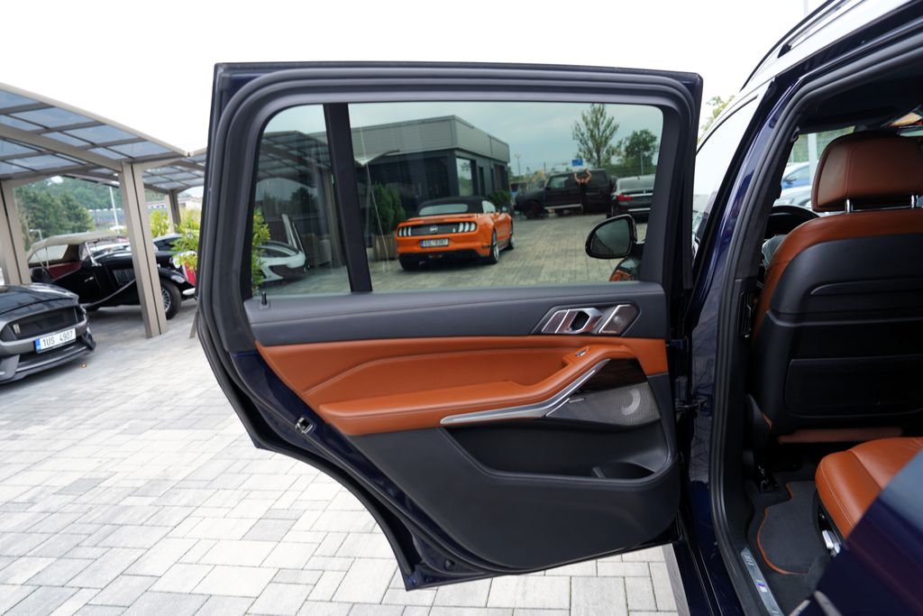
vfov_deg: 53.1
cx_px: 462
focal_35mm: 24
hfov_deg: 73.7
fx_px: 615
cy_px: 308
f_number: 4
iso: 100
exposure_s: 1/60
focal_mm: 24
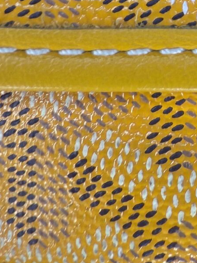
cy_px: -91
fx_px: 782
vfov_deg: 17.7
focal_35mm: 103
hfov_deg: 13.0
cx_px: 357
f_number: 2.2
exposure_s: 1/143
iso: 40
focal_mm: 2.22
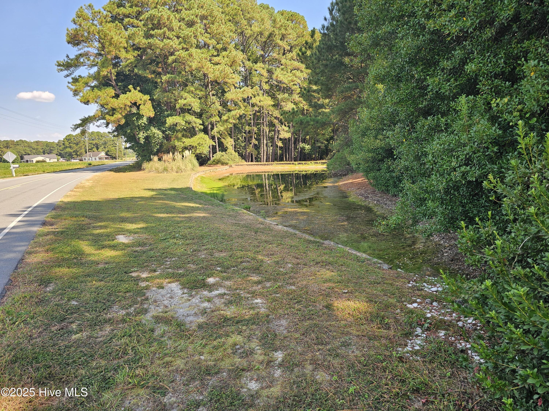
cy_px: 206
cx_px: 274
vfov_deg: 58.9
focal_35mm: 23
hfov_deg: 73.9
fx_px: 365
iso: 16
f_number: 1.7
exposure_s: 1/180
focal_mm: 6.3
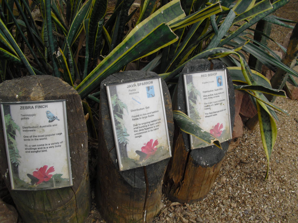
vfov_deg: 39.7
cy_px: 112
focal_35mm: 36
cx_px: 149
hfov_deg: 51.4
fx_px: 310
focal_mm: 6.3
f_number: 3.1
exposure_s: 1/80
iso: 100
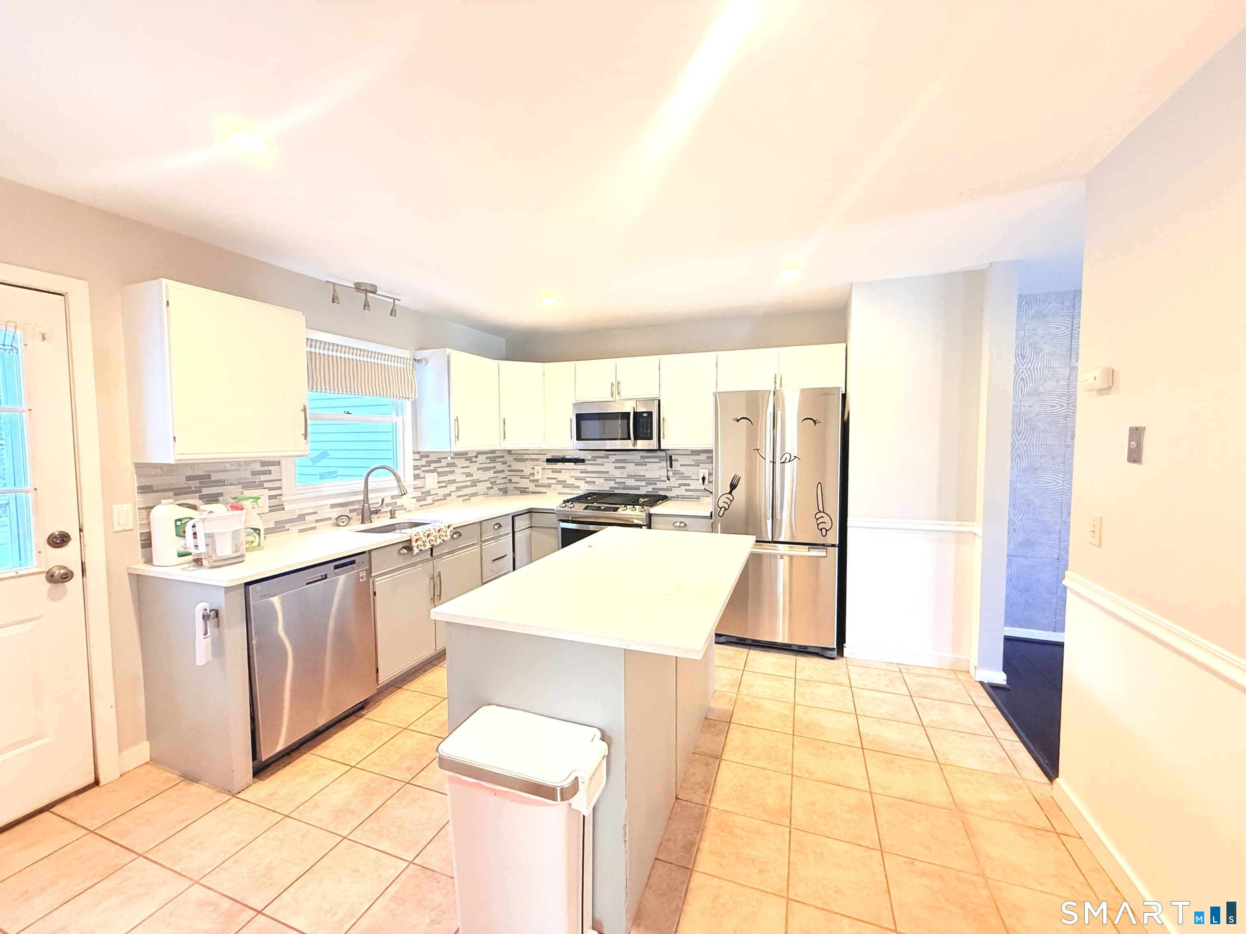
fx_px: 504
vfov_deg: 85.7
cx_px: 623
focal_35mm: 14
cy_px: 467
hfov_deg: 102.1
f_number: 2.2
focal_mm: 2.22
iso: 500
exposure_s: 1/120
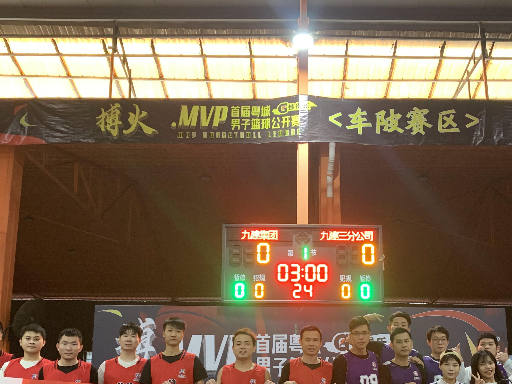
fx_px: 636
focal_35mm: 43
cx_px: 303
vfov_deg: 32.8
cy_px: 295
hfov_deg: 43.7
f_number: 1.8
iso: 200
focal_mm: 4.25
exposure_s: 1/50
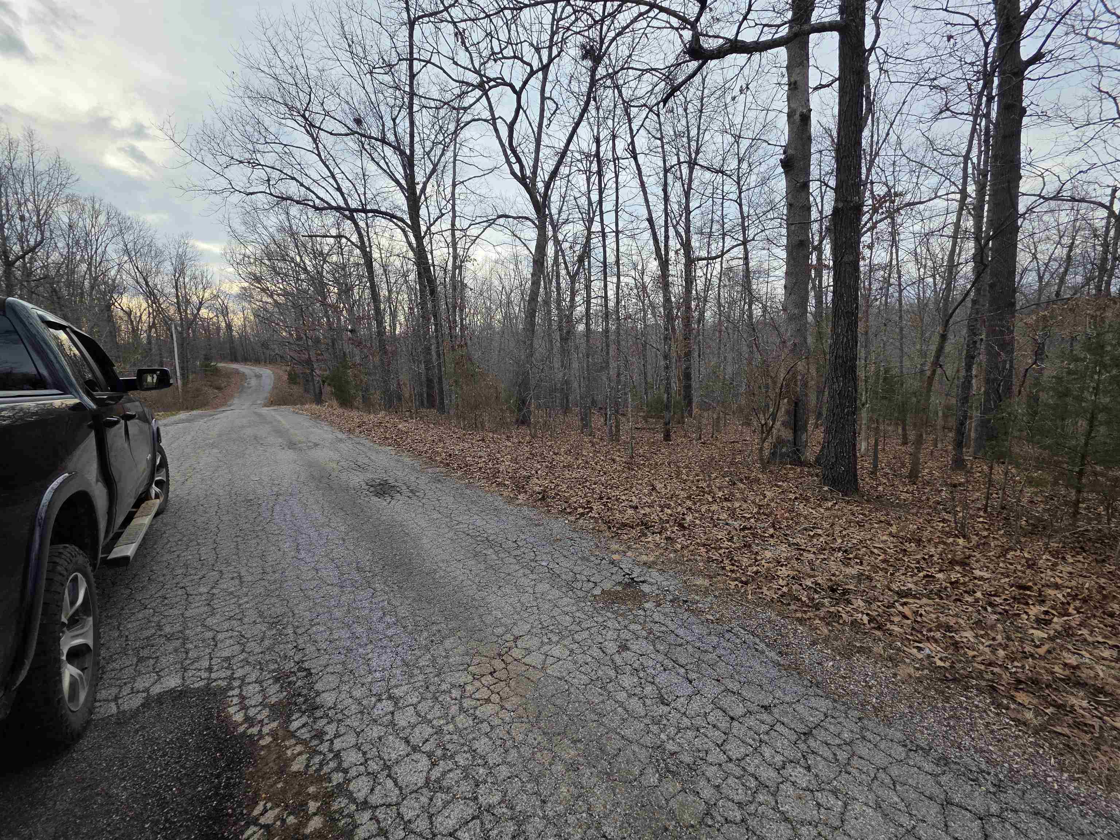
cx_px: 560
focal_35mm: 13
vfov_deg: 89.9
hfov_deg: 106.2
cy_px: 420
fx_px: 421
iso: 40
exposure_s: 1/560
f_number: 1.9
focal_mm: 2.2
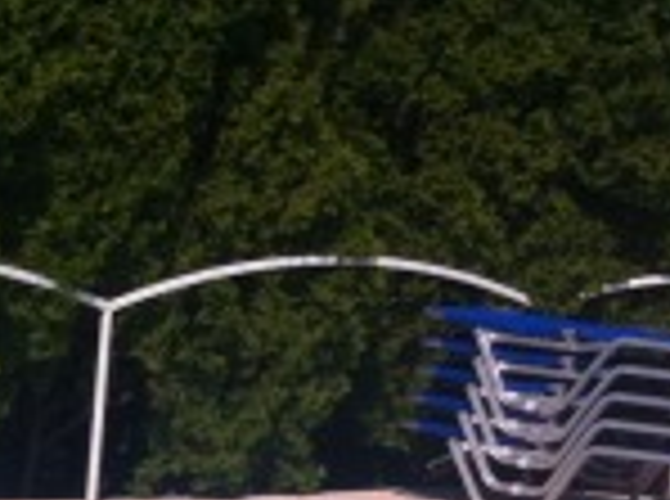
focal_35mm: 126
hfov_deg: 15.3
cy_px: 896
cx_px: -79
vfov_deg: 11.0
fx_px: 2433
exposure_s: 1/3352
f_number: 2.8
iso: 80
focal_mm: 3.85
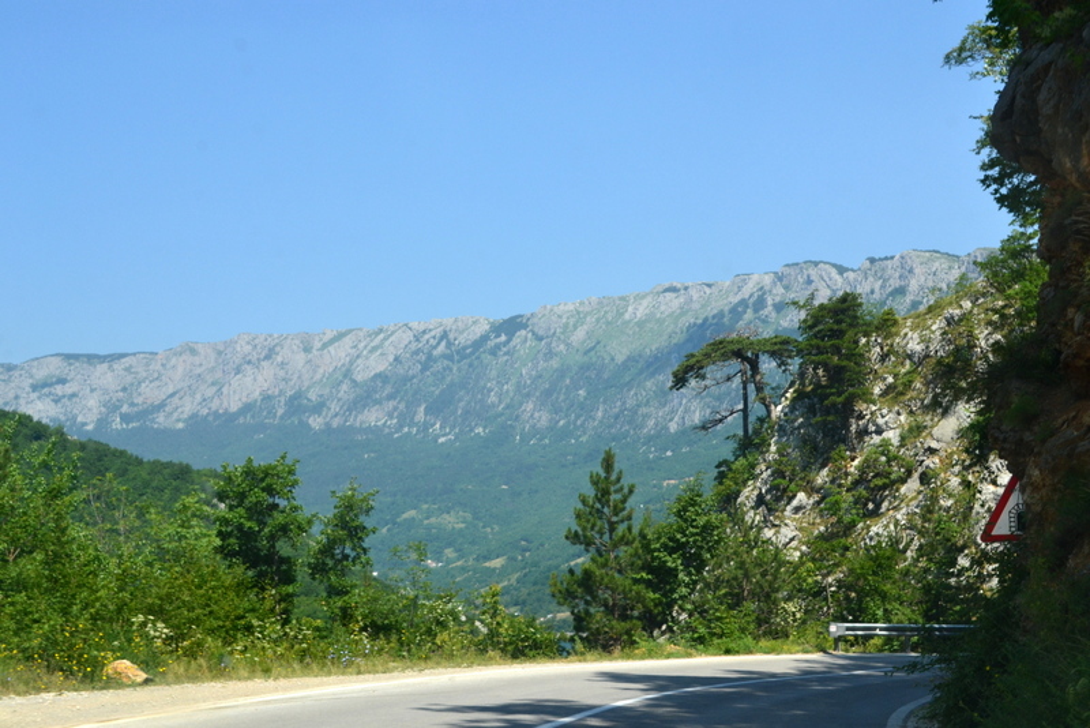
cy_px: 364
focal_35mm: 52
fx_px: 1590
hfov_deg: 37.8
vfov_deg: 25.8
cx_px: 545
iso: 400
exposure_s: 1/320
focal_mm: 35
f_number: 10
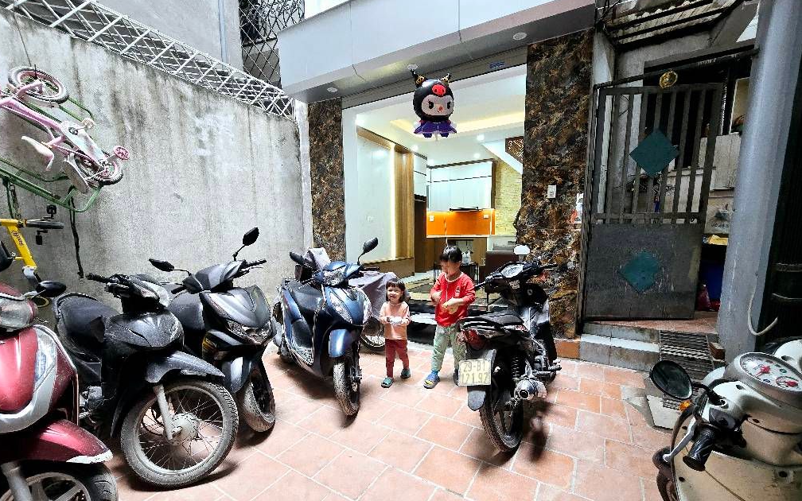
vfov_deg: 78.2
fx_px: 306
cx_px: 396
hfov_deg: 105.3
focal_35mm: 14
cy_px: 285
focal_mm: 2.2
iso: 250
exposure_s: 1/63.3
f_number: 2.2
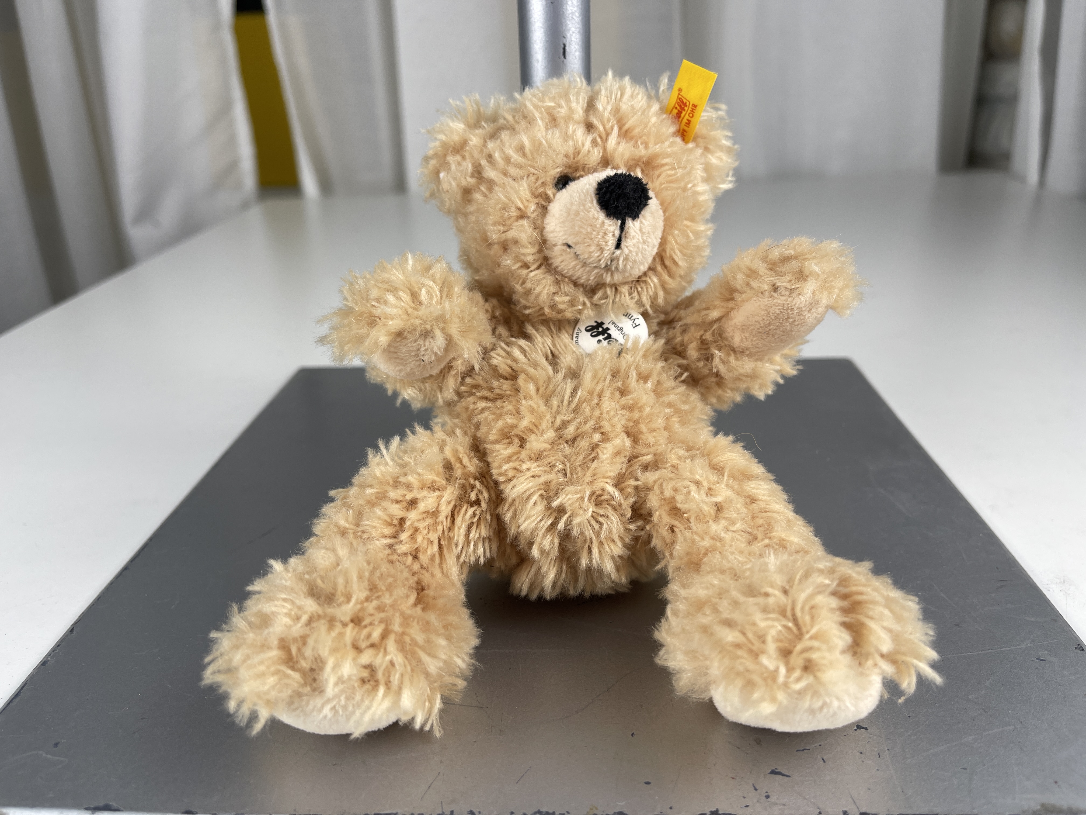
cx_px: 543
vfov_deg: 54.9
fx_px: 784
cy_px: 408
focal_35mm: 25
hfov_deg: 69.4
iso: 32
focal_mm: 5.1
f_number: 1.6
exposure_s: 1/130
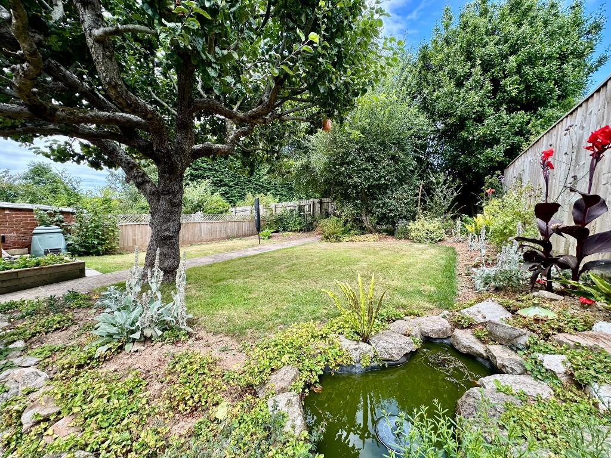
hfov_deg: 102.1
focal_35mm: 14
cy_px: 229
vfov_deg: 85.7
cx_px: 306
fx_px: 247
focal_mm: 2.22
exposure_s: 1/236
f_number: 2.2
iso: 40
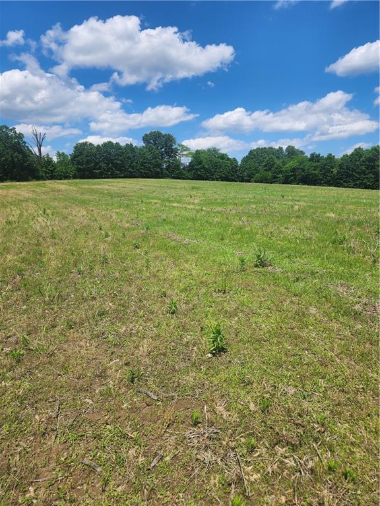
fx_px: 337
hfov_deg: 58.9
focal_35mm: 23
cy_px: 253
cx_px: 190
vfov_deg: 73.9
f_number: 1.8
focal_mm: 6.4
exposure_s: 1/1525
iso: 12
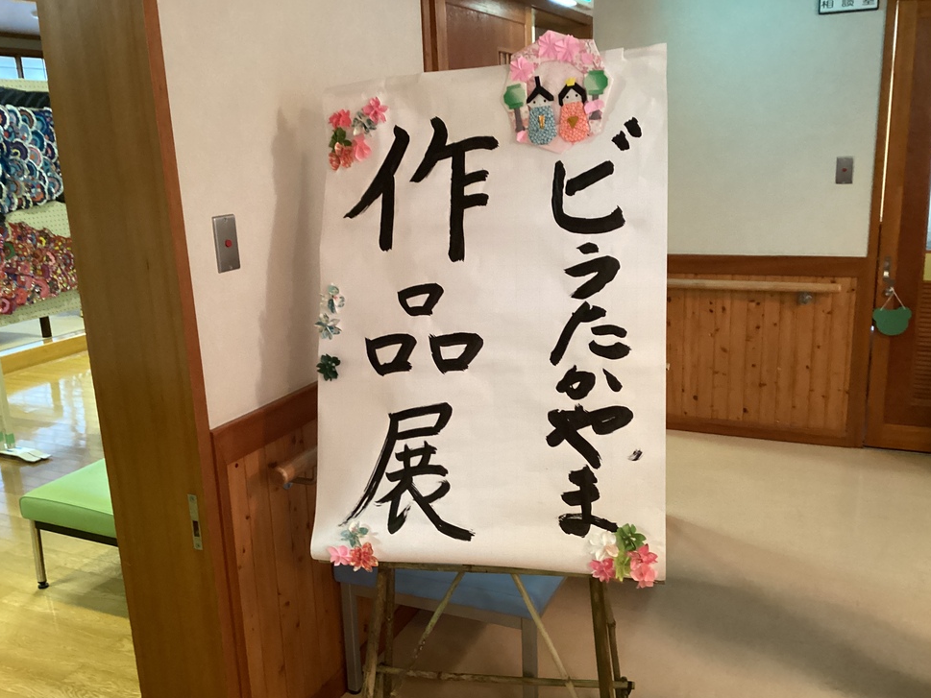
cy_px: 358
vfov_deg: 44.2
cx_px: 472
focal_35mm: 32
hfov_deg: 56.8
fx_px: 861
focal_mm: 3.3
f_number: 2.4
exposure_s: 1/25
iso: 400
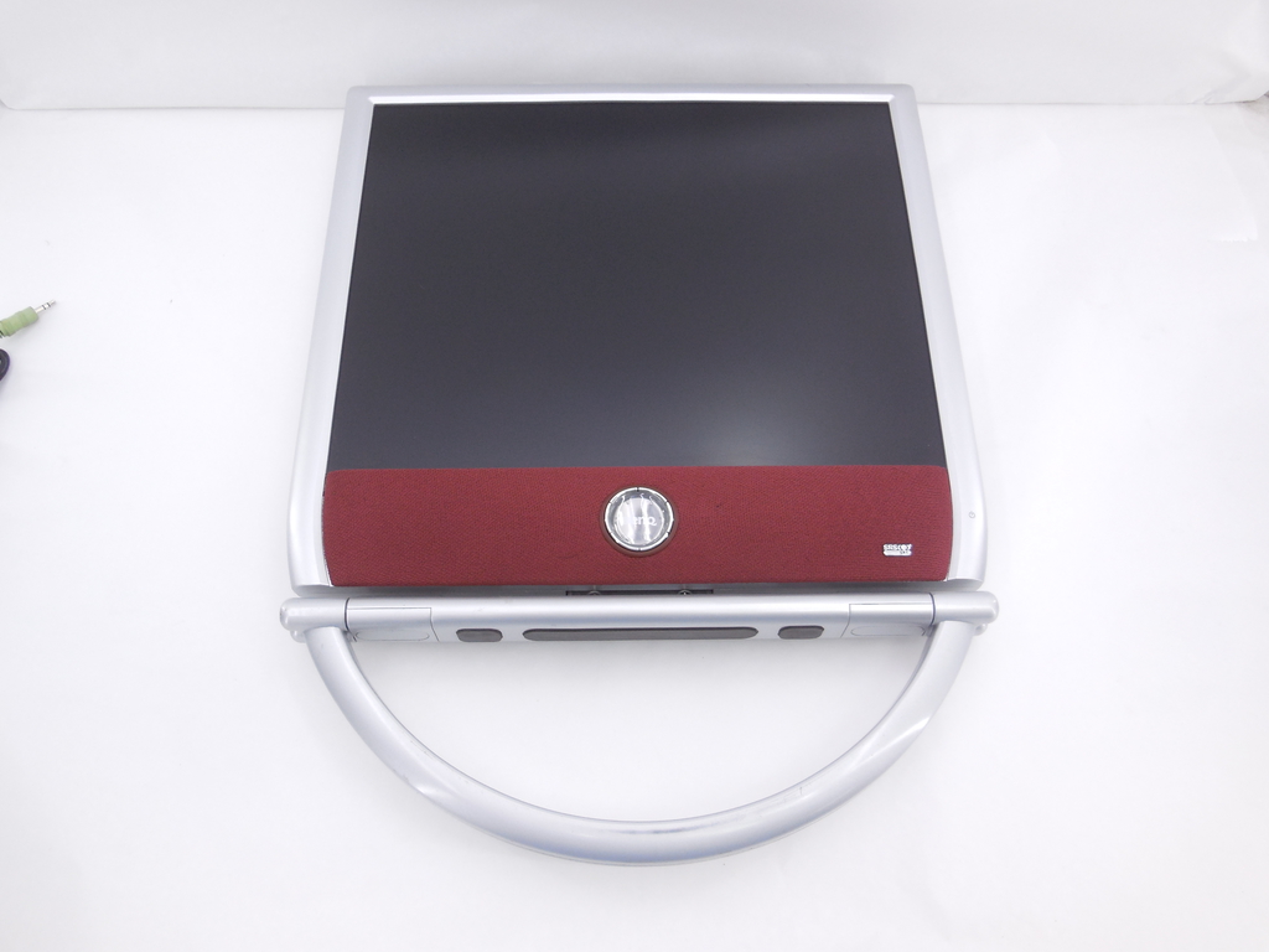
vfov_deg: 46.8
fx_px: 1100
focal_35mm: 30
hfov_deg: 60.0
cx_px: 634
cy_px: 476
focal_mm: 5.3
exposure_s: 1/60
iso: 125
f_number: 3.2
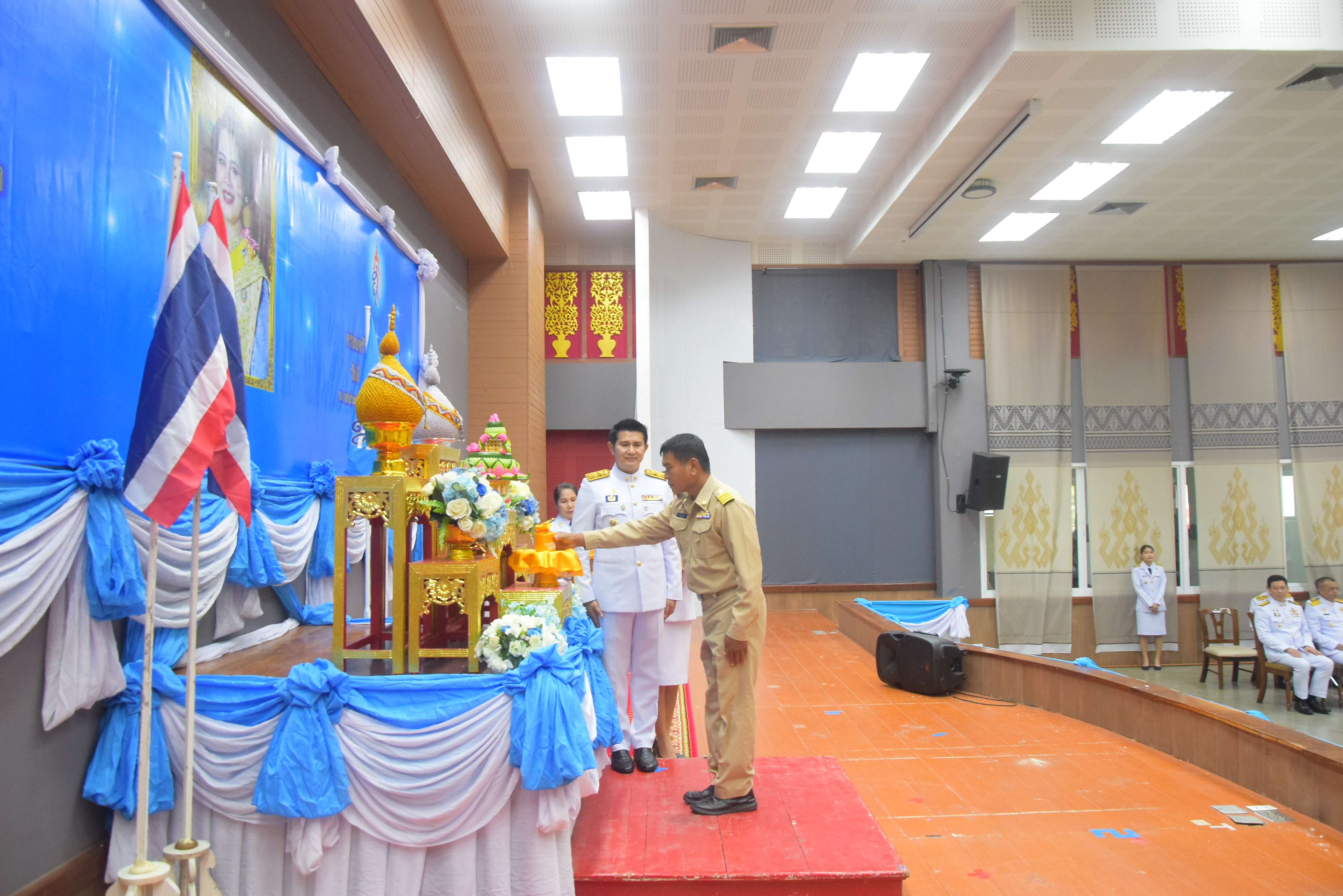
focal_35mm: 27
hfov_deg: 67.4
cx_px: 672
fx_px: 1007
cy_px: 448
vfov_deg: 48.0
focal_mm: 18
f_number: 5
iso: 2500
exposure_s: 1/100
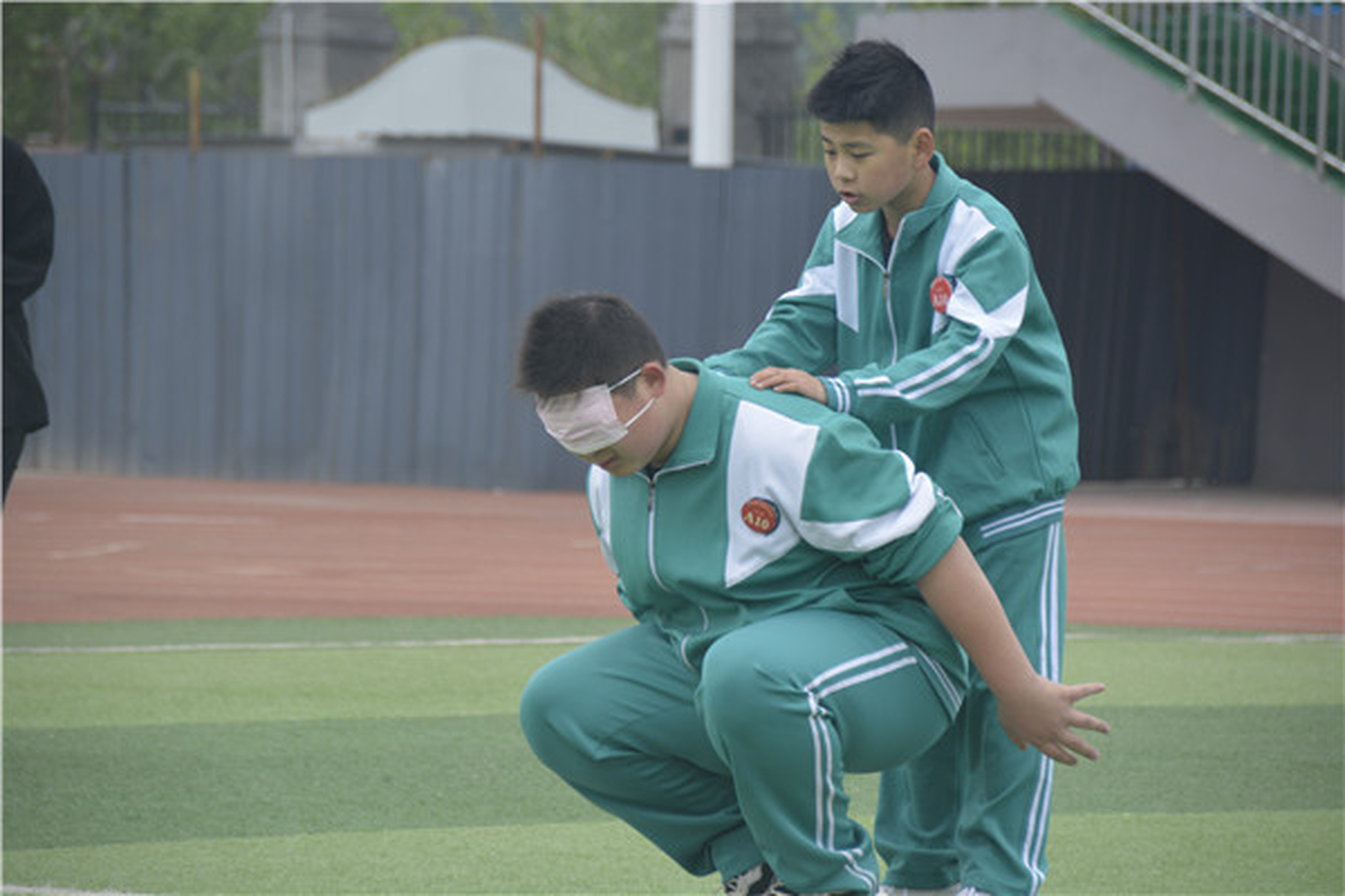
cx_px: 672
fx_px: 8686
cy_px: 448
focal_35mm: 232
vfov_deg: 5.9
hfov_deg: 8.9
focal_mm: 155
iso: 400
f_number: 6
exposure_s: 1/320
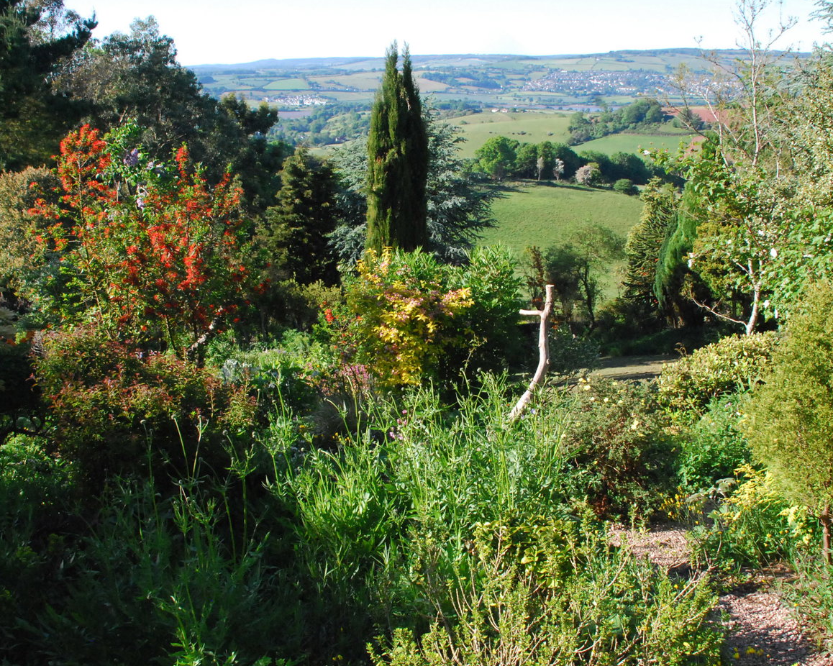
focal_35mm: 39
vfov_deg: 38.2
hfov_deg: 46.8
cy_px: 350
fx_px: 961
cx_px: 420
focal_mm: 20
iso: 1600
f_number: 10
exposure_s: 1/400
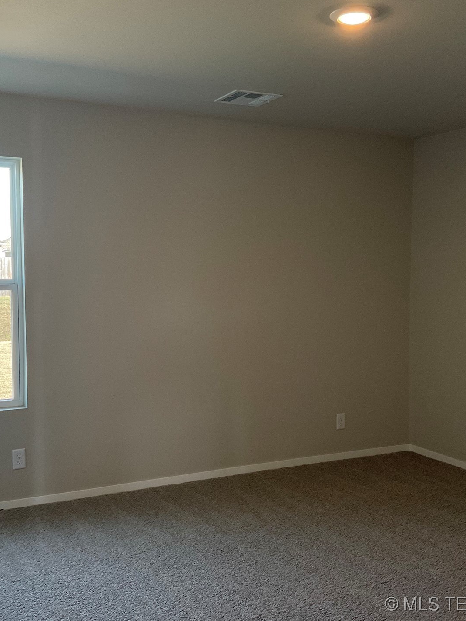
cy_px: 309
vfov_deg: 47.9
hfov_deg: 36.8
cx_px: 235
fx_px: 700
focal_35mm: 39
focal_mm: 3
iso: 25
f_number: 1.8
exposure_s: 1/120
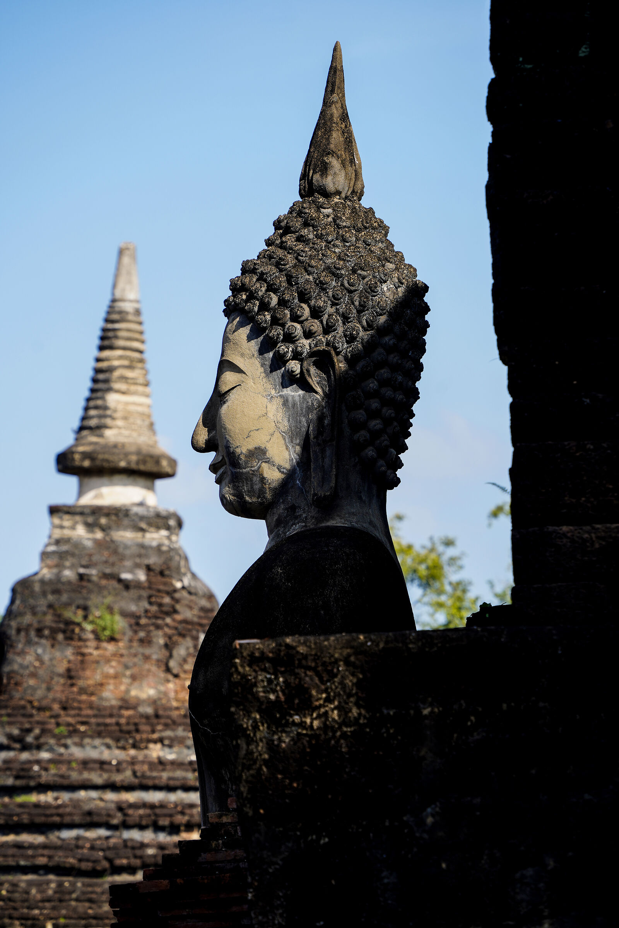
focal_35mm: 196
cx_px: 310
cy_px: 464
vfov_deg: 10.5
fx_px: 5055
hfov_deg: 7.0
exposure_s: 1/250
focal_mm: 196
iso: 100
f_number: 6.3
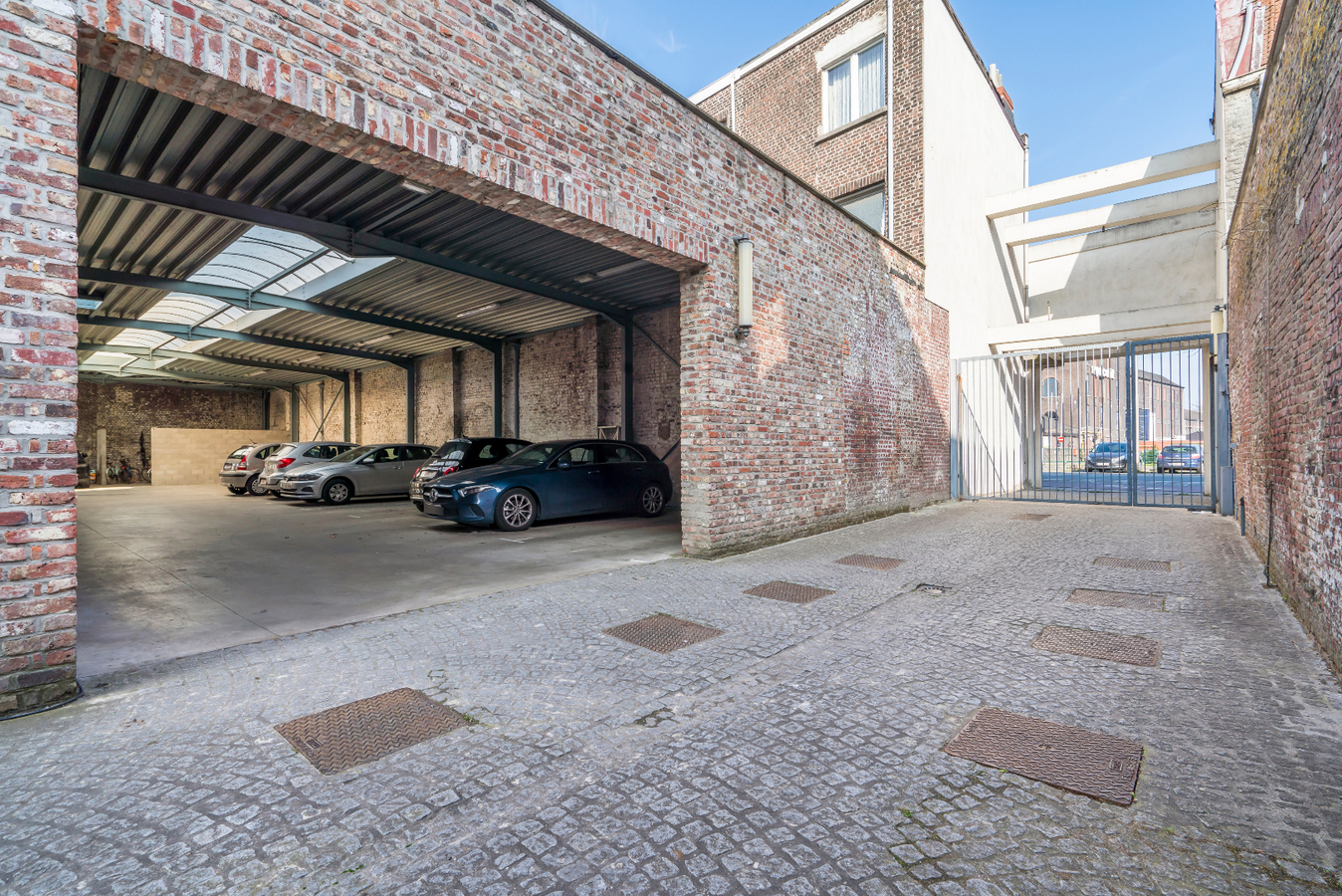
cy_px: 448
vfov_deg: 73.8
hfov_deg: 96.7
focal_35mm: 16
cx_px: 671
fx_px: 597
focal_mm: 16
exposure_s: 1/30
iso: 100
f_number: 11
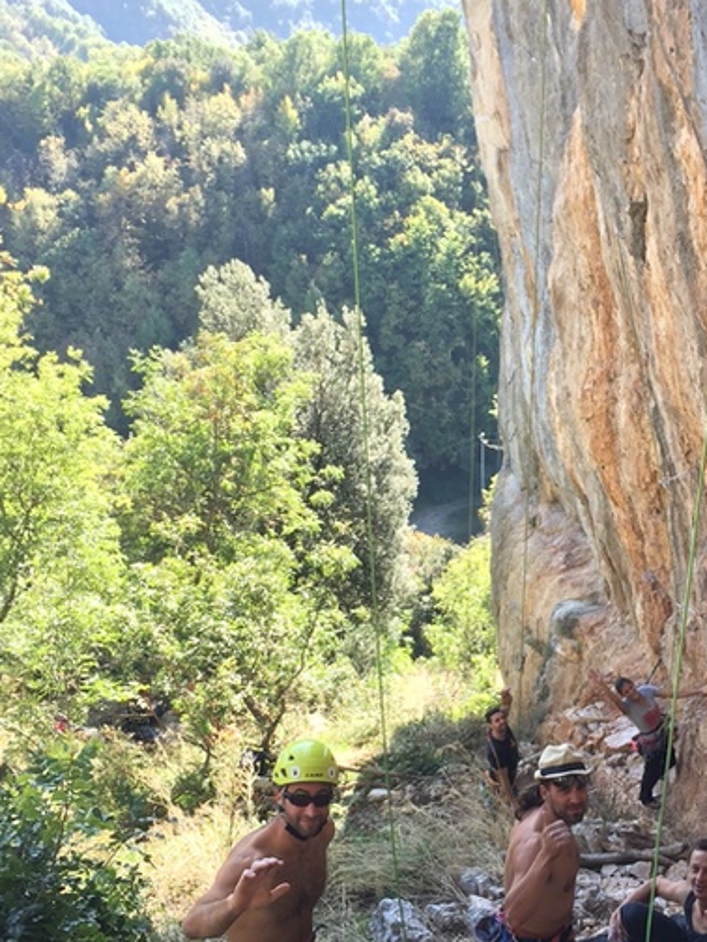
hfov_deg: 31.0
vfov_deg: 41.2
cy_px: 516
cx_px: 520
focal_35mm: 46
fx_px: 1253
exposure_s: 1/128
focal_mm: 4.15
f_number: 2.2
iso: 32
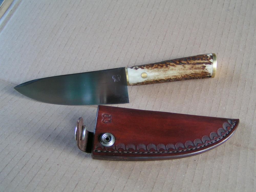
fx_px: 281
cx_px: 128
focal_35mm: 38
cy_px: 96
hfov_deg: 49.0
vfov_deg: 37.7
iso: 125
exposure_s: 1/40
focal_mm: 5.8
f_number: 2.8
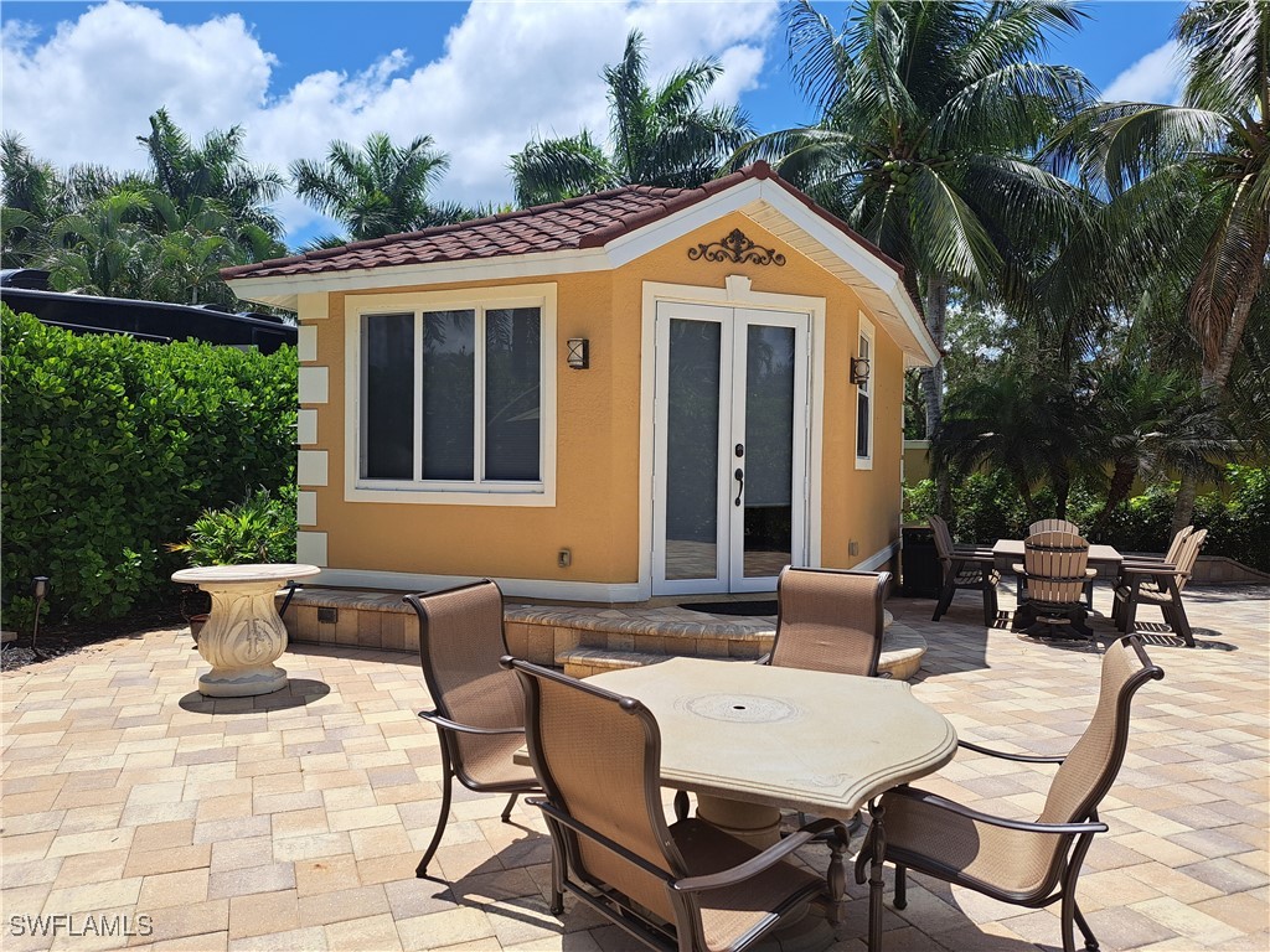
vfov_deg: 56.8
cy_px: 476
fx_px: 881
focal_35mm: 24
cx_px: 635
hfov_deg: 71.6
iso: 50
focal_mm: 5.23
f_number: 1.8
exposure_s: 1/2320
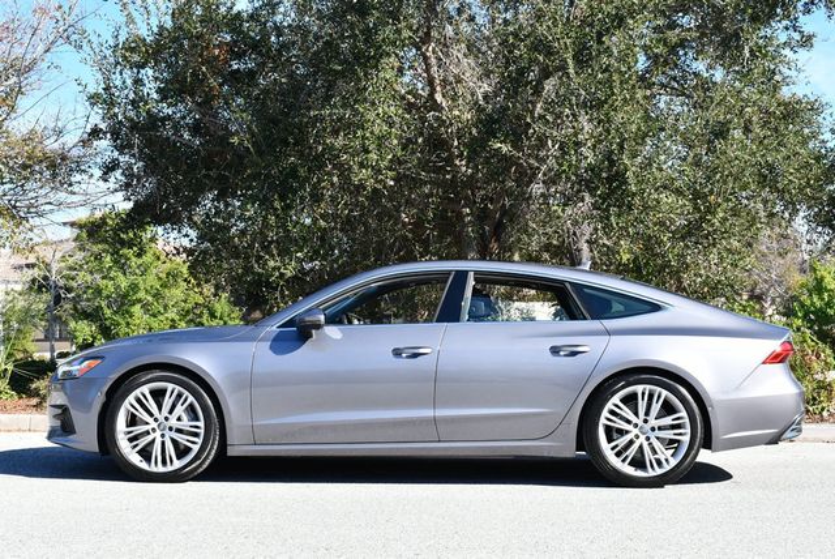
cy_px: 280
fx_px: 1254
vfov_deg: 25.1
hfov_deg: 36.8
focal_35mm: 54
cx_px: 418
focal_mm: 27
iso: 200
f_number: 8
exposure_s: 1/250
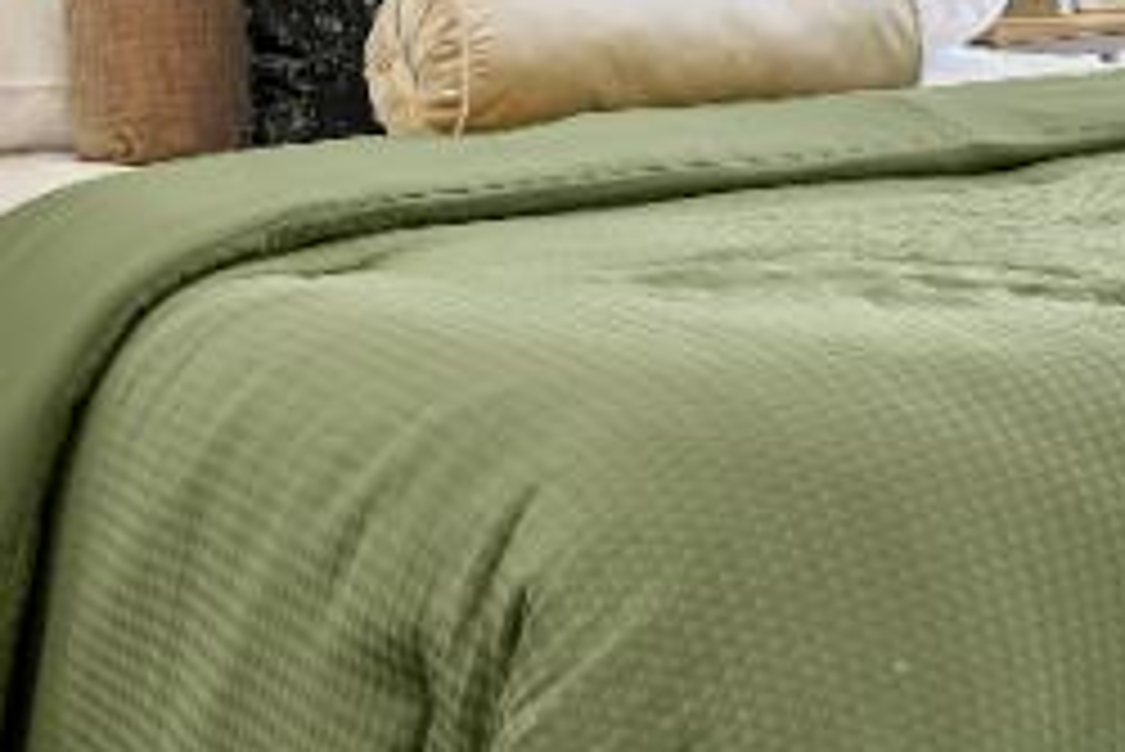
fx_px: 3095
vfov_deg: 13.3
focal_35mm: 99
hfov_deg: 19.9
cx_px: 1143
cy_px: -261
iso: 100
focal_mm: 16.5
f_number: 5.6
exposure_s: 1/6
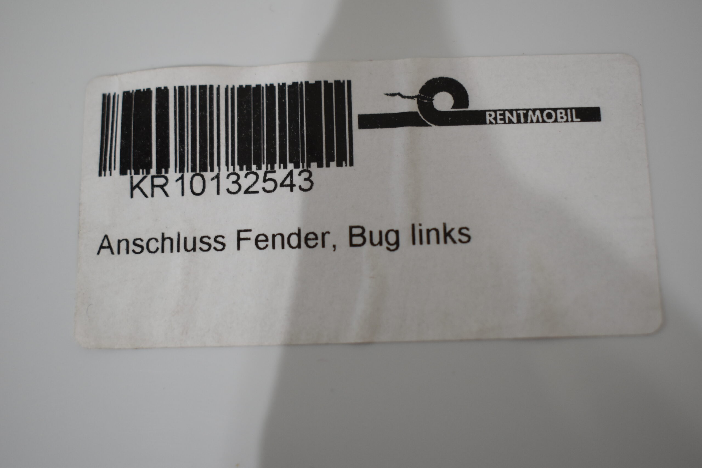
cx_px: 351
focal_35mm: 48
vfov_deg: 28.1
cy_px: 234
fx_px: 936
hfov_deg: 41.1
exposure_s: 1/250
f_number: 4.5
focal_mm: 32
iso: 640
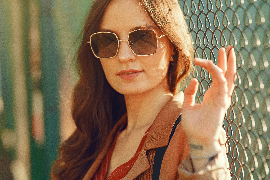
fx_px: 637
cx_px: 135
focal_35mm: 85
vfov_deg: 16.1
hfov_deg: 23.9
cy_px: 90
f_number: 2.8
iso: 640
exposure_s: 1/1000
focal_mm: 85
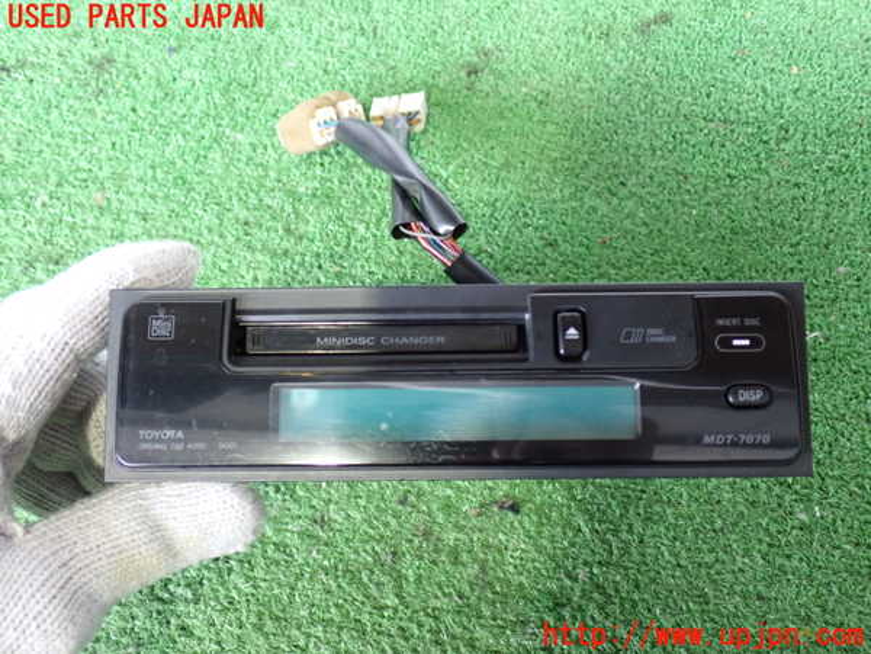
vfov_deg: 39.7
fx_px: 906
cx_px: 436
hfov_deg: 51.4
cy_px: 327
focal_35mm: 36
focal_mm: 6.37
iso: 500
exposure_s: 1/40
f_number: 2.5
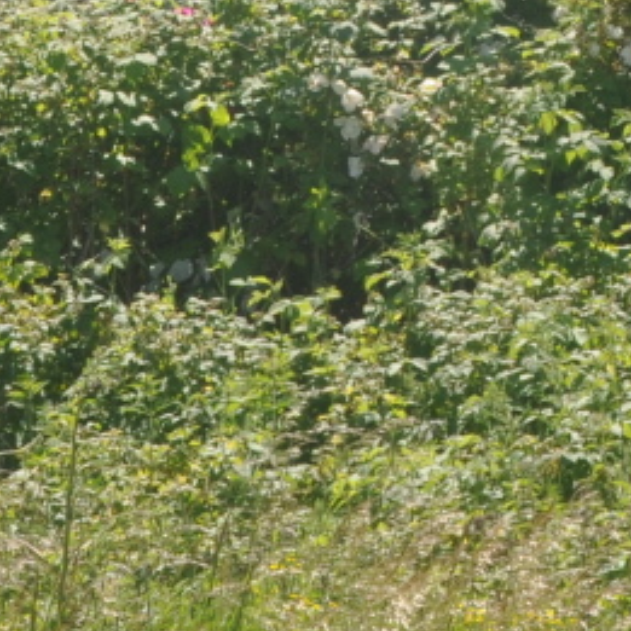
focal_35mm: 380
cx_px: 1102
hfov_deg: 4.6
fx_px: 7837
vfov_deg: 4.6
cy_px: -481
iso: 200
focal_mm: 52
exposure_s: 1/125
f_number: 11
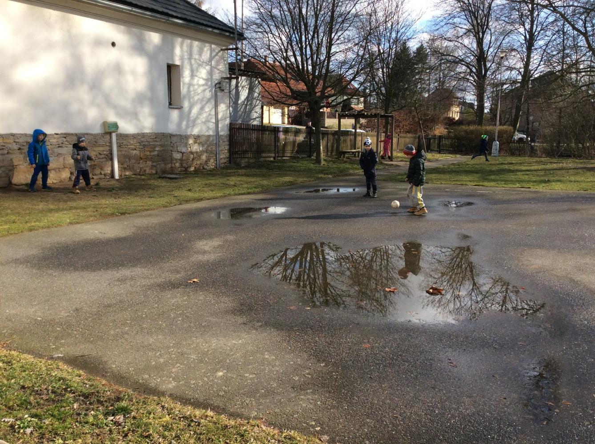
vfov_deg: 44.0
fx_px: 549
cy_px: 222
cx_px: 298
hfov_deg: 56.9
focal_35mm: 32
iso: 32
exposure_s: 1/923
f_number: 2.4
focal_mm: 3.3
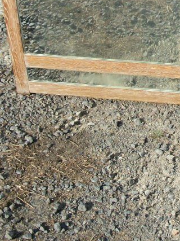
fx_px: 666
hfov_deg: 15.0
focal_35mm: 96
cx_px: 194
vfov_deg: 20.0
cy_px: 19
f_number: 8.8
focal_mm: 5.7
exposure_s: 1/160
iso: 80
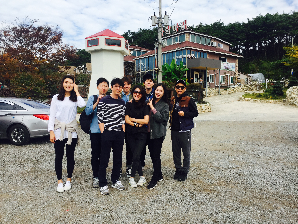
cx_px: 149
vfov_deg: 48.2
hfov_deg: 61.7
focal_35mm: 29
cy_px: 112
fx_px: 250
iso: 32
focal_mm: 4.15
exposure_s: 1/1364
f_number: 2.2
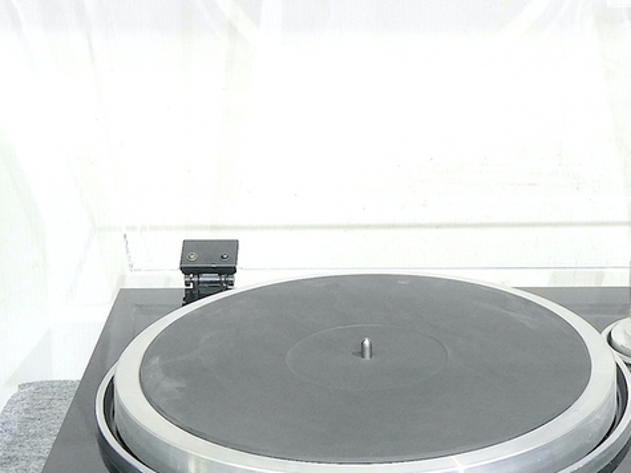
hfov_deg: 19.4
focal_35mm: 101
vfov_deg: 14.6
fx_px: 1841
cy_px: 238
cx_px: 414
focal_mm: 9
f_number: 4.1
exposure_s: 1/8
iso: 200
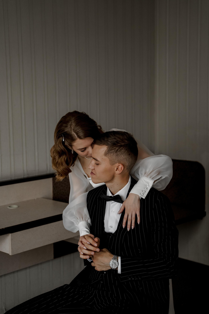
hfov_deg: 23.0
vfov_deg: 33.9
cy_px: 157
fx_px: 514
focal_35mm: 59
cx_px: 104
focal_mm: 59
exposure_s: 1/400
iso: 640
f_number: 2.8
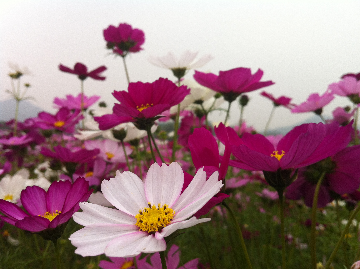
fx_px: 363
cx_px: 180
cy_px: 134
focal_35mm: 35
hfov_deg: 52.7
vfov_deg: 40.6
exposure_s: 1/838
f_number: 2.8
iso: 80
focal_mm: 3.85
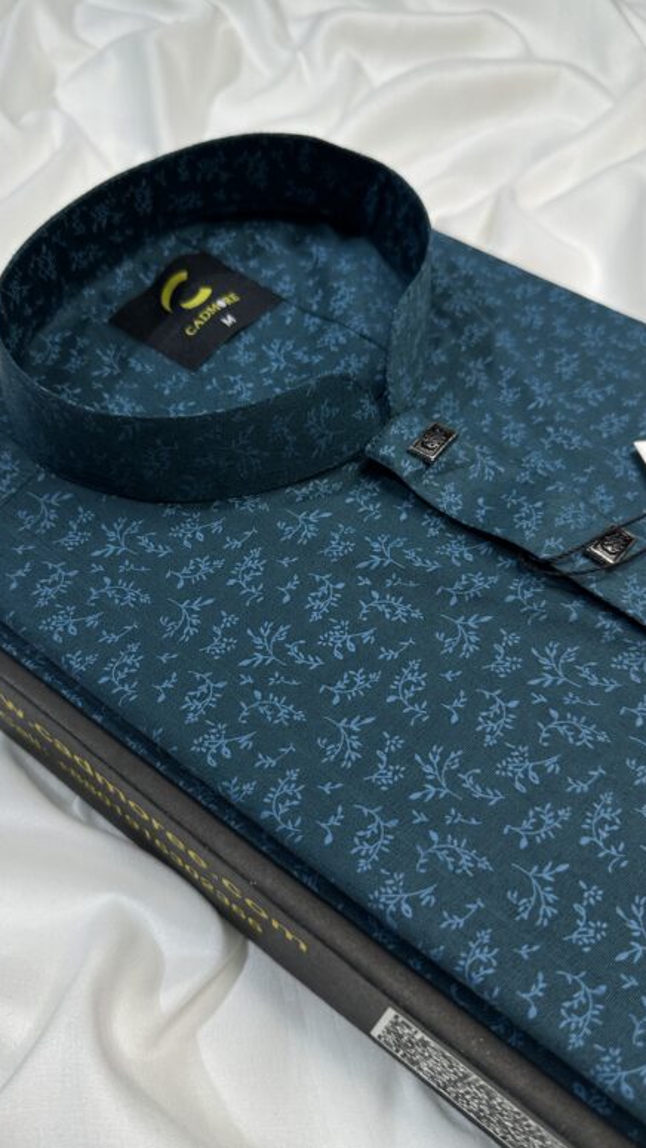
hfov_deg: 42.8
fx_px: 822
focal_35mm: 27
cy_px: 588
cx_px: 290
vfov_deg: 69.8
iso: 80
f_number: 1.78
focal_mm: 6.86
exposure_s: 1/281
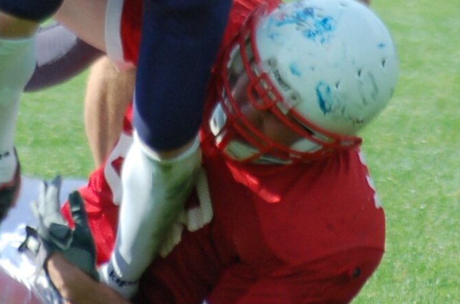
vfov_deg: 0.9
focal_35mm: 1494
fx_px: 19049
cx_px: 194
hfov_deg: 1.4
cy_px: -26
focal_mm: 300
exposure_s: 1/800
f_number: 5.6
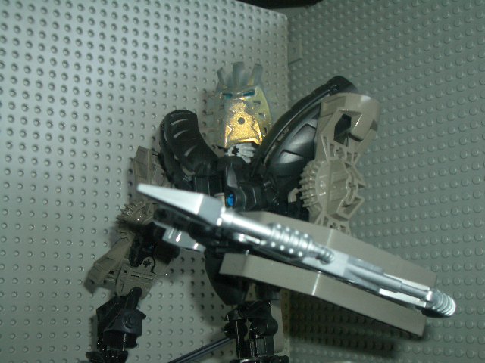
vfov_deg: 29.7
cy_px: 182
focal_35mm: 49
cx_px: 242
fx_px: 687
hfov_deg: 38.9
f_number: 3.1
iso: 100
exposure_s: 1/60
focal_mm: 8.2
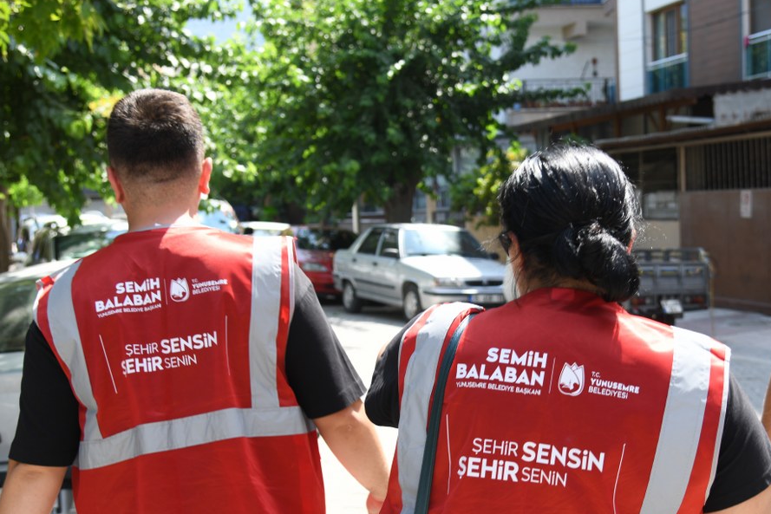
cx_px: 500
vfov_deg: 25.0
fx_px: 1157
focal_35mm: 54
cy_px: 332
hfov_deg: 36.6
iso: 64
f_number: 4
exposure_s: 1/160
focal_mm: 30
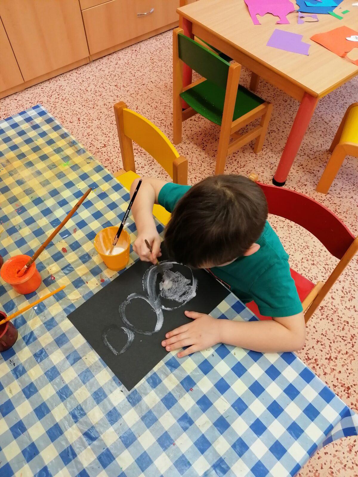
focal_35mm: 27
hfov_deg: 51.4
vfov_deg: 65.3
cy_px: 238
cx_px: 179
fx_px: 372
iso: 250
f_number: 1.8
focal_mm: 4.75
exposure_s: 1/100
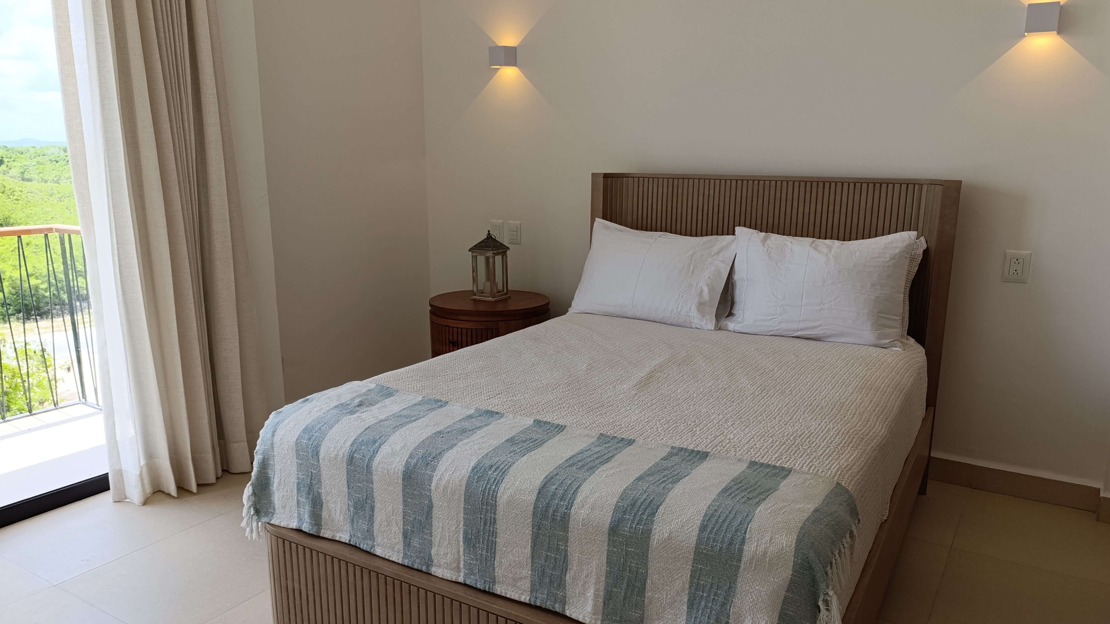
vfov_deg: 44.4
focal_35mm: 26
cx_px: 574
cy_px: 329
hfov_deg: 71.9
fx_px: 765
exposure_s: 1/100
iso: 50
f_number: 1.6
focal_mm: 6.14
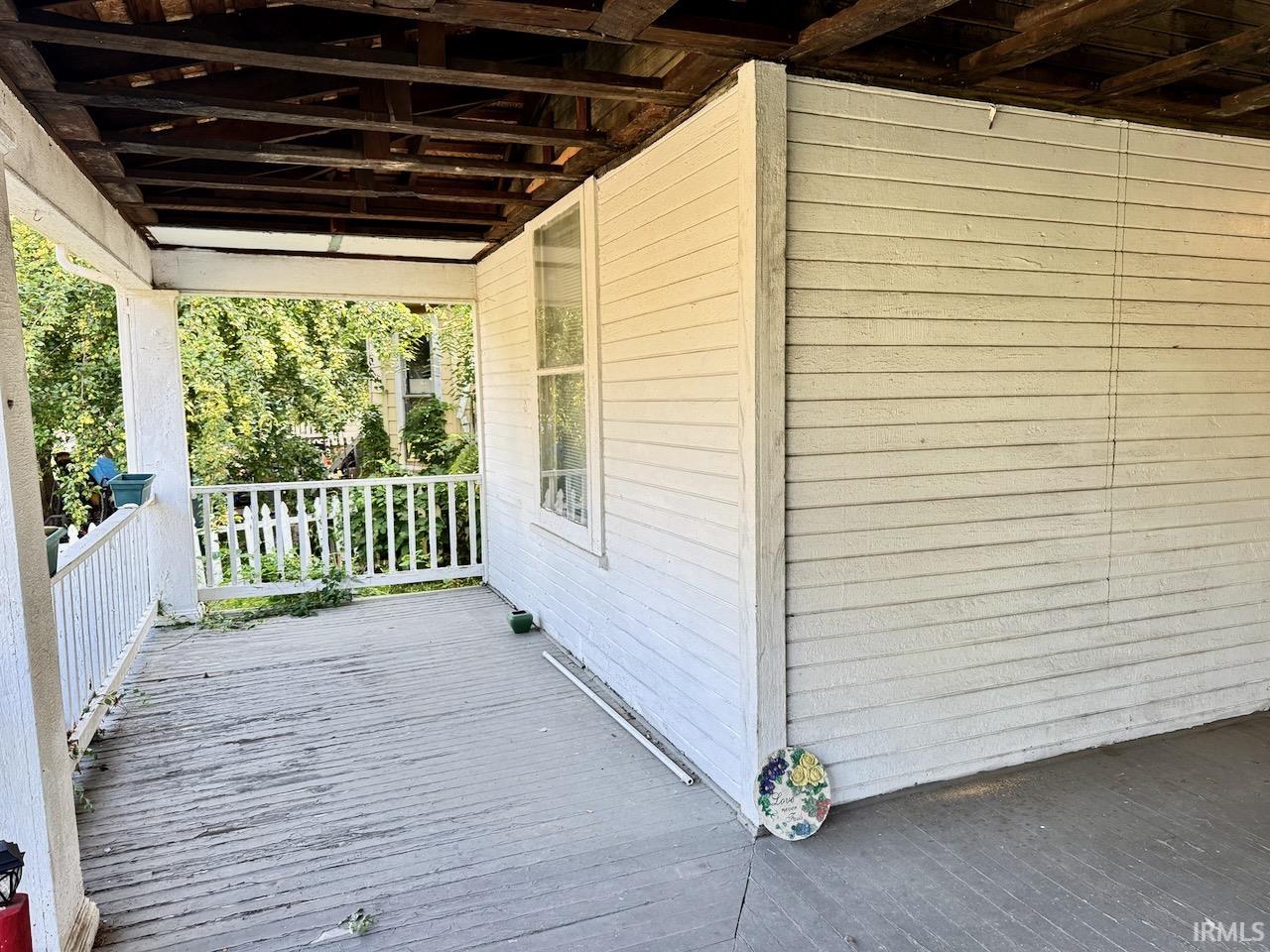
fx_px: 881
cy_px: 476
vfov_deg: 56.8
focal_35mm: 24
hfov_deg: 71.6
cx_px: 635
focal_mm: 6.76
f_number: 1.78
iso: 125
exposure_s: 1/121
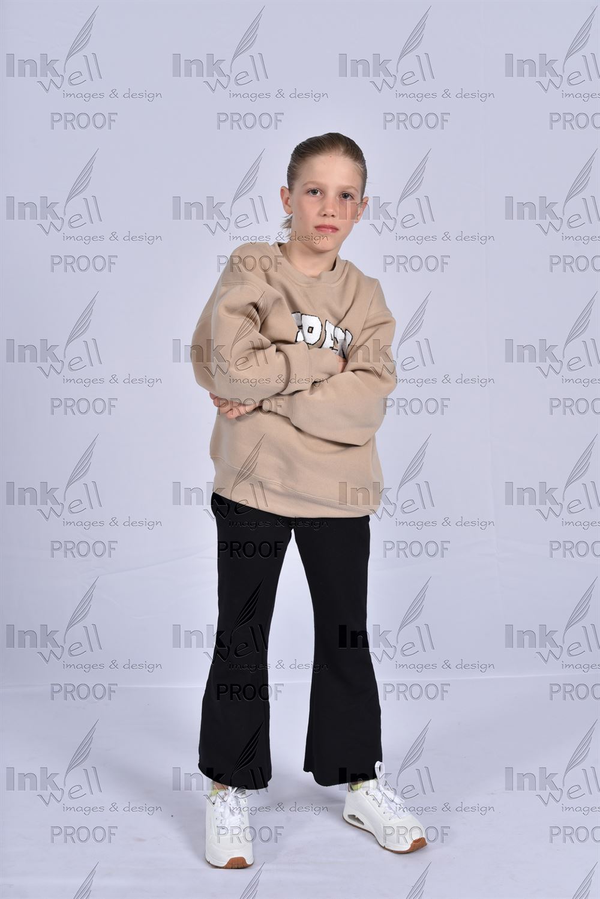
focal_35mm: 50
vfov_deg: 39.6
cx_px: 300
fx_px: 1249
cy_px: 450
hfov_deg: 27.0
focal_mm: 50
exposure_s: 1/200
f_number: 8
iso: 250
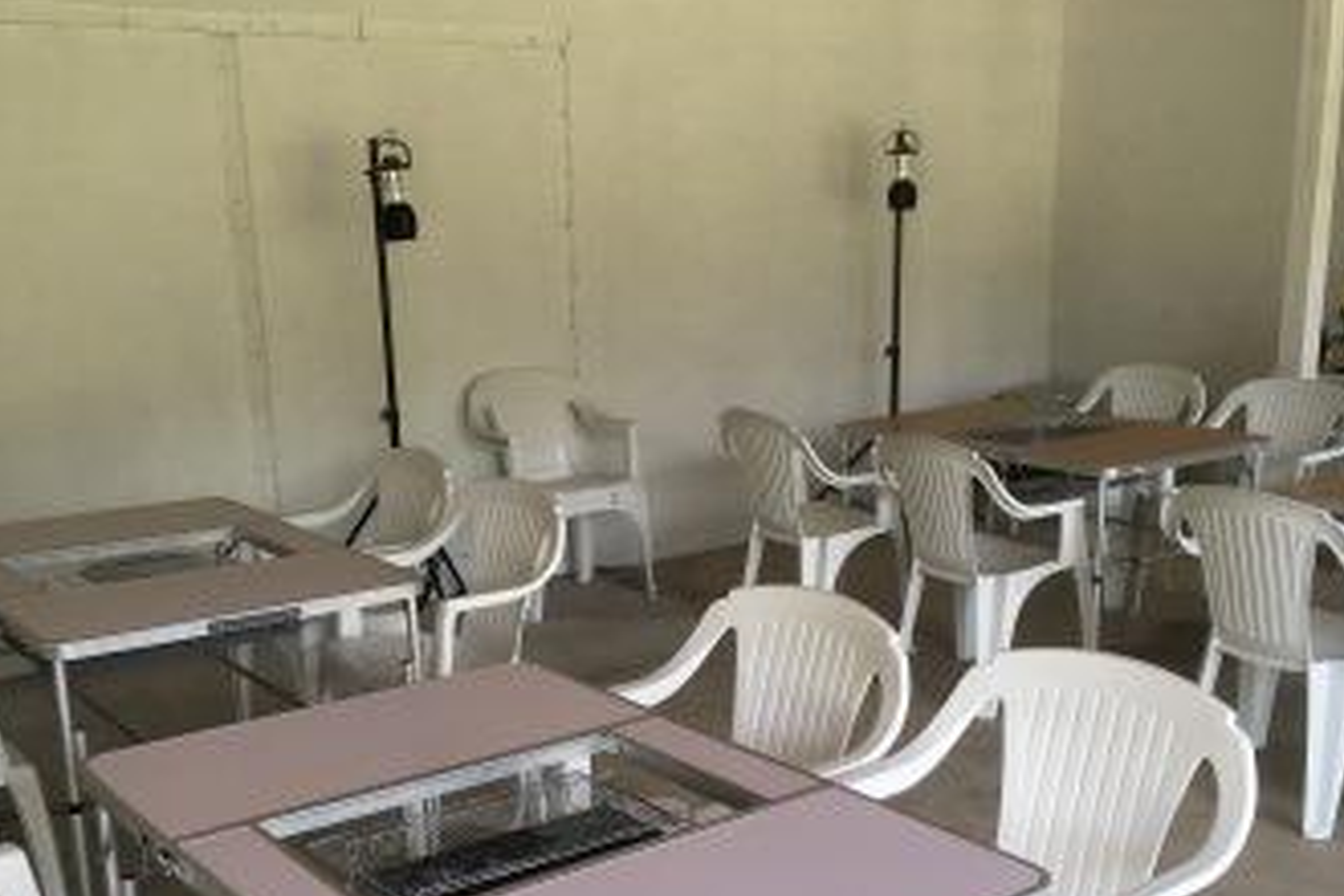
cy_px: 623
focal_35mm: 41
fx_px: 1531
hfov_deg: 47.4
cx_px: 672
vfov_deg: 32.3
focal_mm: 4.15
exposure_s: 1/120
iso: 40
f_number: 2.2
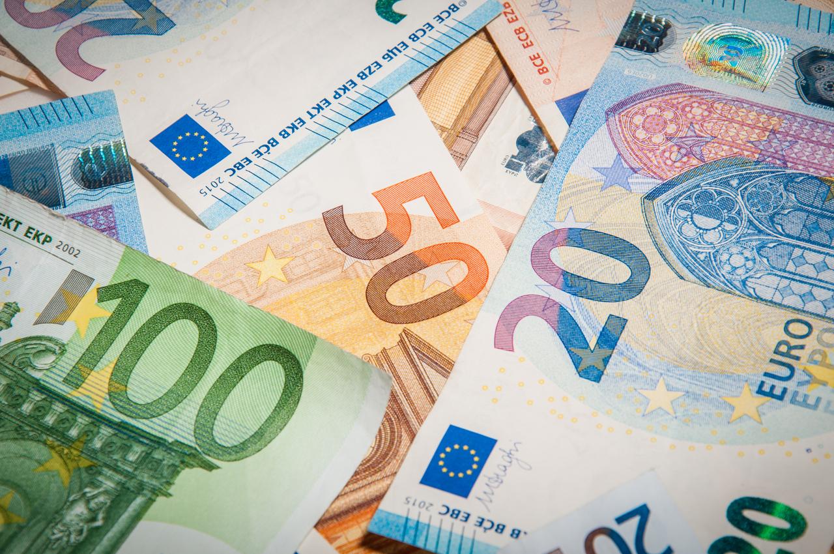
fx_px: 3644
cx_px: 417
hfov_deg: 13.1
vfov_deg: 8.7
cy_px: 277
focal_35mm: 158
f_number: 11
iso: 320
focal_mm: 105
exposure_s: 1/160
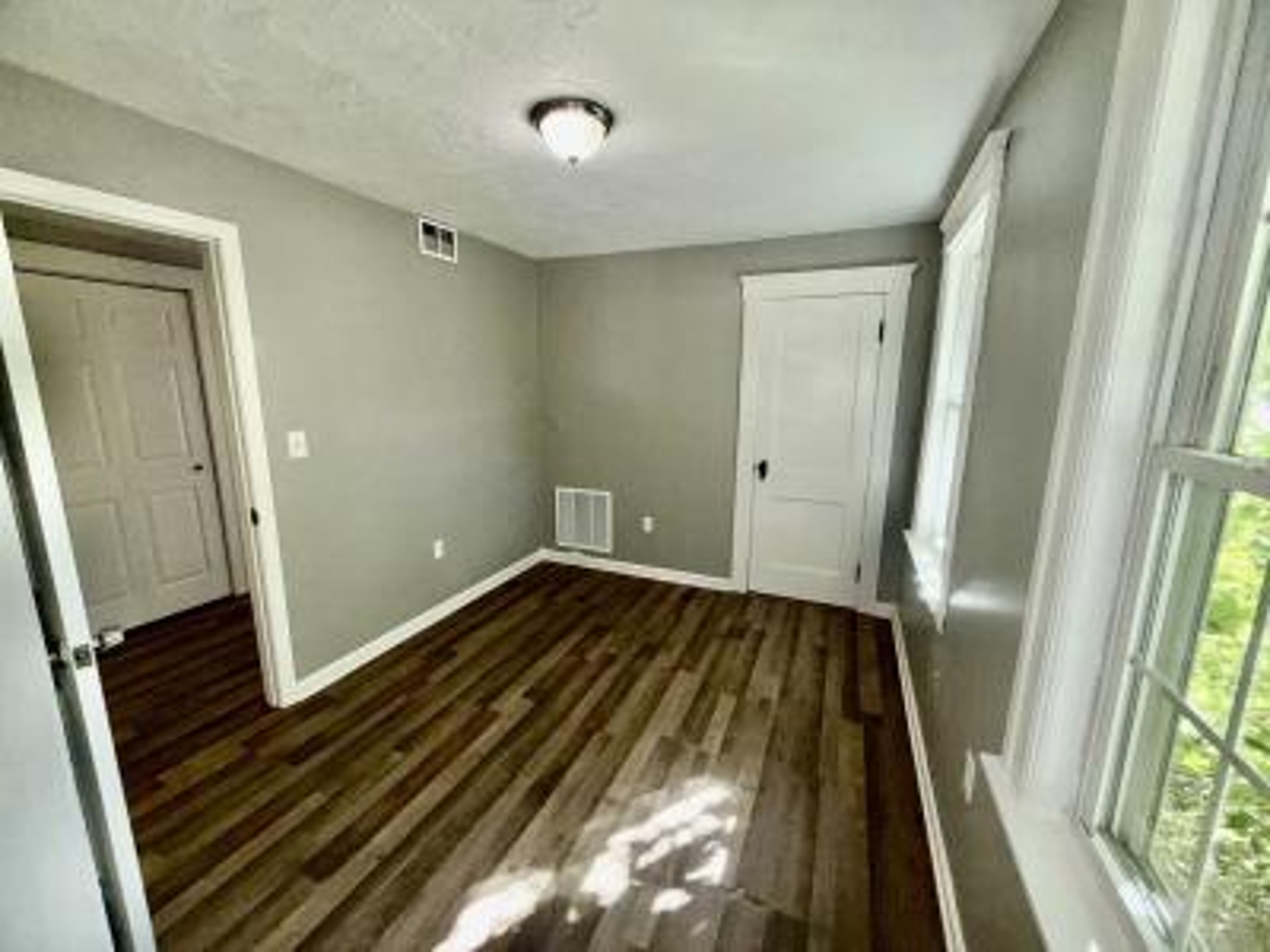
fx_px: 514
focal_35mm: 14
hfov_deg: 102.1
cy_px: 476
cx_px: 635
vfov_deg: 85.7
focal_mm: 2.22
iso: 125
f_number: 2.2
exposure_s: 1/60
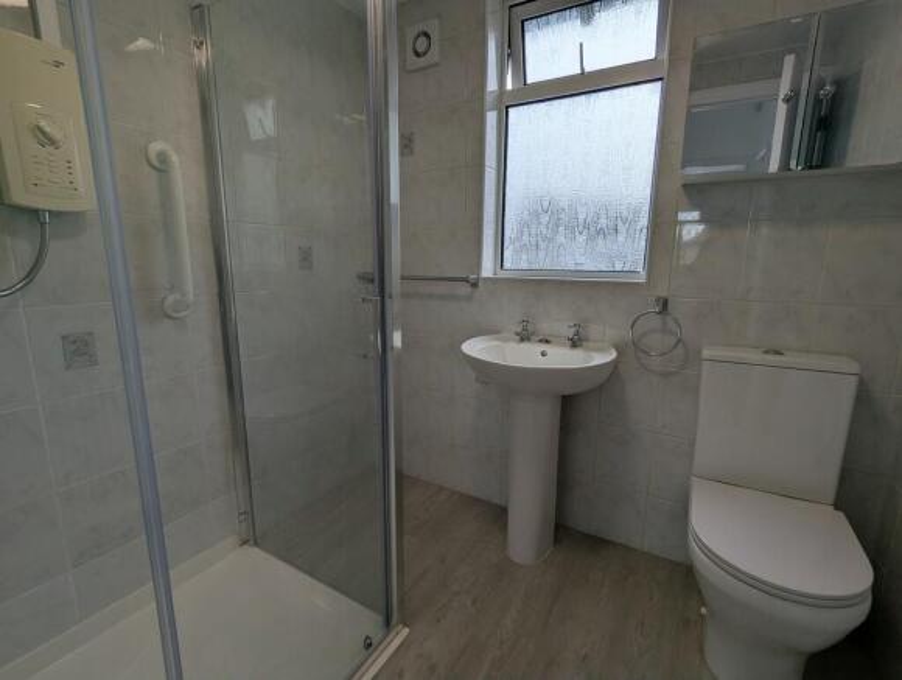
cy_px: 340
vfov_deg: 78.3
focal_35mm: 16
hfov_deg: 94.4
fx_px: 418
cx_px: 451
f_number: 2.2
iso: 58
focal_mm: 2.35
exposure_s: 1/384
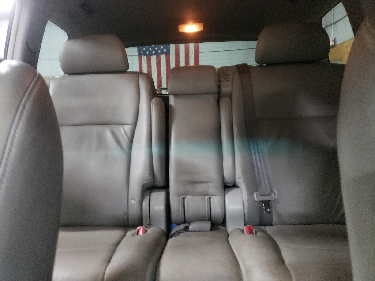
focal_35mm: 26
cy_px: 140
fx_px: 282
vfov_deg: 53.1
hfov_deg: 67.3
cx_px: 188
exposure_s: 1/24
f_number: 1.5
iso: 520
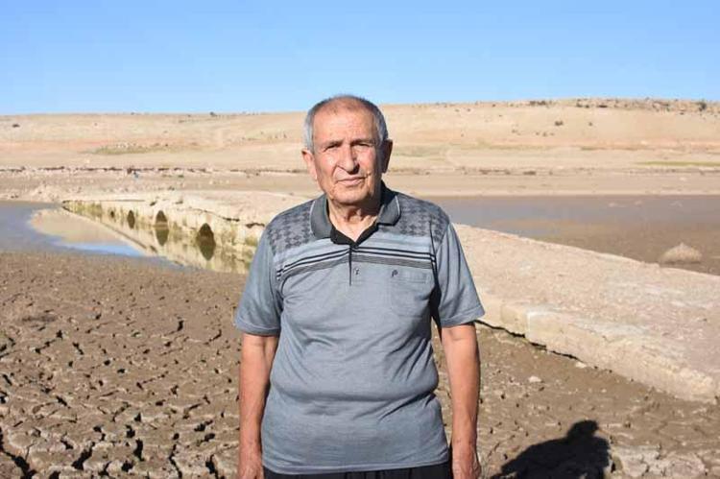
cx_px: 360
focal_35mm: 48
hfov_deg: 41.1
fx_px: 959
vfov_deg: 28.0
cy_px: 240
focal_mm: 32
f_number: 5.6
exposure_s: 1/8000
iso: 1250
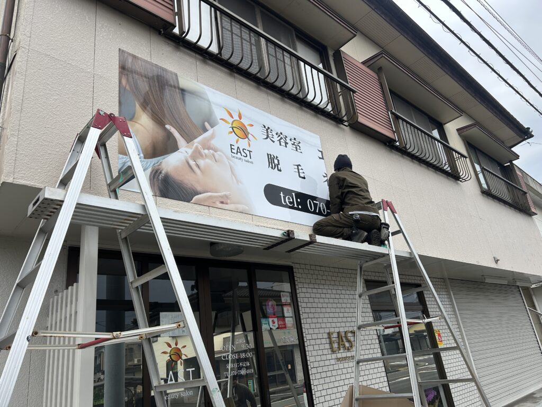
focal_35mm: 26
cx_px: 271
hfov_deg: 67.3
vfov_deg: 53.1
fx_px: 407
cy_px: 204
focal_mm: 5.7
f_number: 1.5
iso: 50
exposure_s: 1/1531
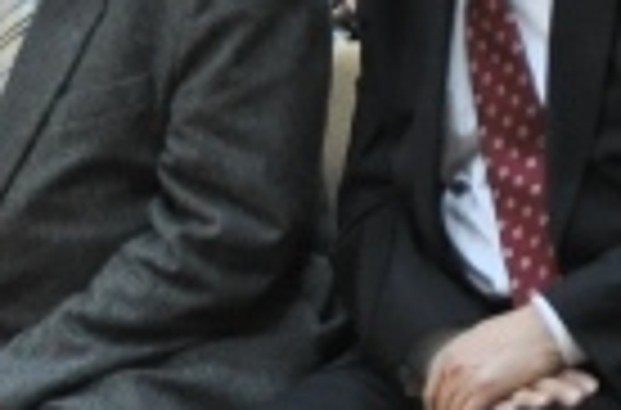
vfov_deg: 6.4
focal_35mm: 209
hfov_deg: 8.9
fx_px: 3593
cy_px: -291
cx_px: 1516
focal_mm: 24
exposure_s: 1/30
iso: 1000
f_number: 4
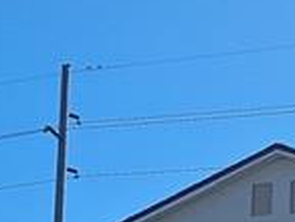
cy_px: 472
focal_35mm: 168
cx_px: 228
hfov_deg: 11.7
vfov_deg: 8.3
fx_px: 1434
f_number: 1.8
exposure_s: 1/5075
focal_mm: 5
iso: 50
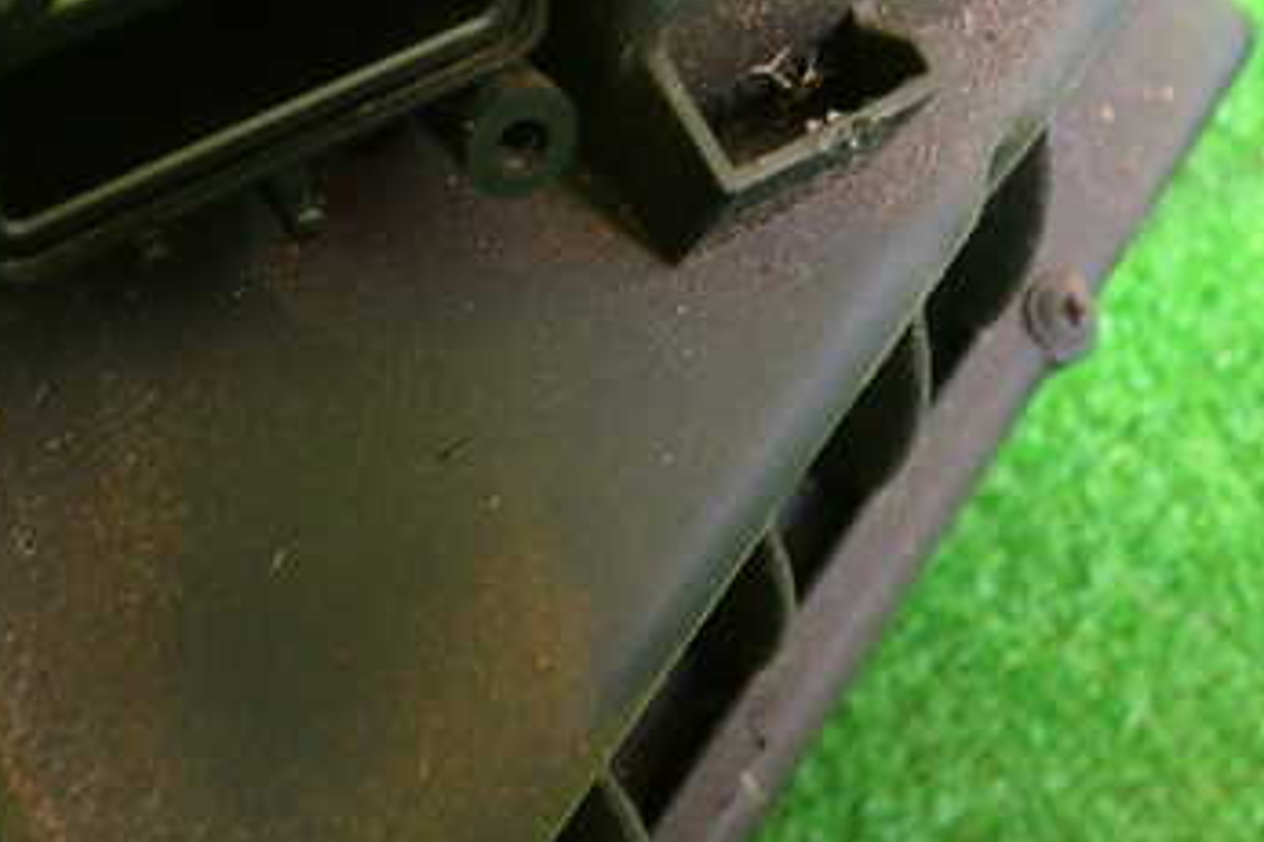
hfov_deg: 43.6
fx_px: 1579
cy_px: 208
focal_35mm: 45
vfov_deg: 29.4
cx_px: 576
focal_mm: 4.5
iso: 200
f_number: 2
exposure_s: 1/40
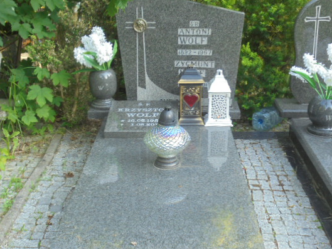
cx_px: 156
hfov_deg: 36.8
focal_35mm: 52
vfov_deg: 28.0
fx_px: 499
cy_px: 140
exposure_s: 1/30
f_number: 4.5
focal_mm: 7.8
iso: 100
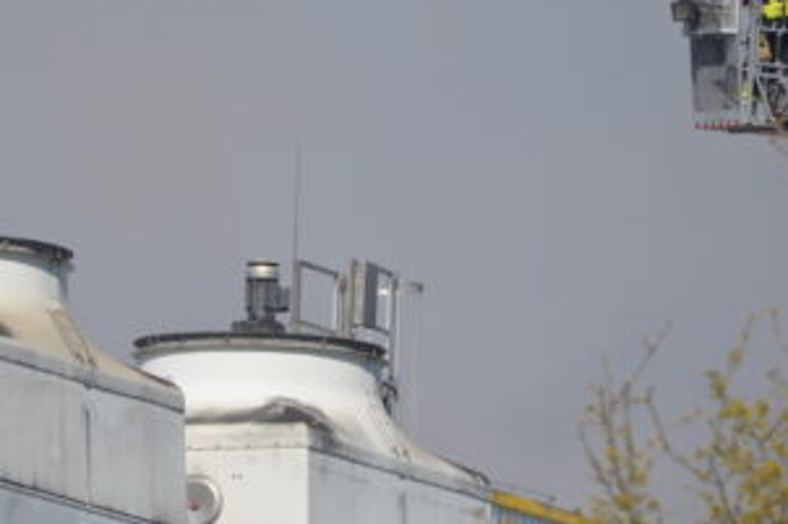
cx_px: 262
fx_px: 13979
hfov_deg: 3.2
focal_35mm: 639
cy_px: 265
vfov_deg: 2.1
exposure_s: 1/640
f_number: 6.3
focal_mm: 220
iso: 100
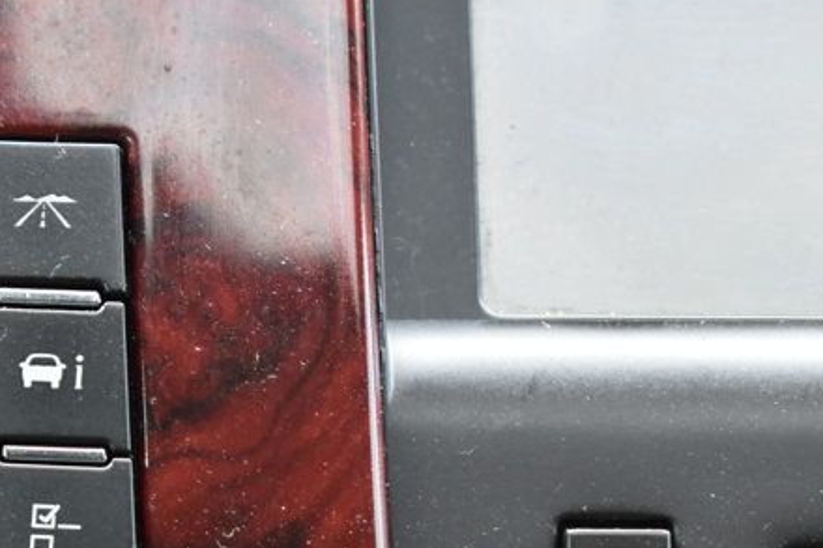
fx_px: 4391
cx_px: 116
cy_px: 350
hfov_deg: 10.7
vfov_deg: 7.1
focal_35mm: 192
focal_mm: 55
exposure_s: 1/15
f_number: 6.3
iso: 560
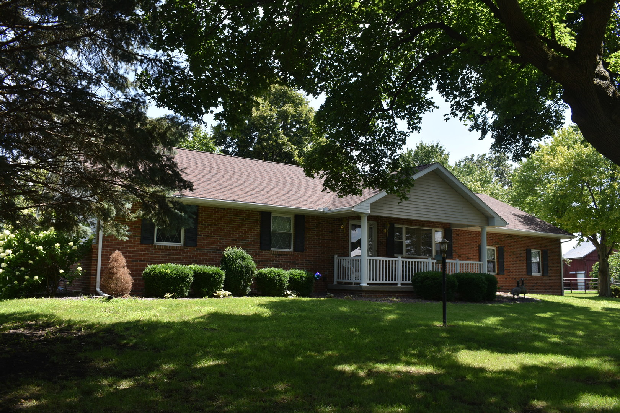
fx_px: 542
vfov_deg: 41.7
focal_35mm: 32
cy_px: 206
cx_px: 310
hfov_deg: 59.5
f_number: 6.3
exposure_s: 1/200
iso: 100
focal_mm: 21
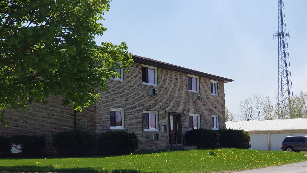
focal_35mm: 57
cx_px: 153
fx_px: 464
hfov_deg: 36.6
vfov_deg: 21.0
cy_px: 109
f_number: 2.4
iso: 25
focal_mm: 6
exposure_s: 1/996
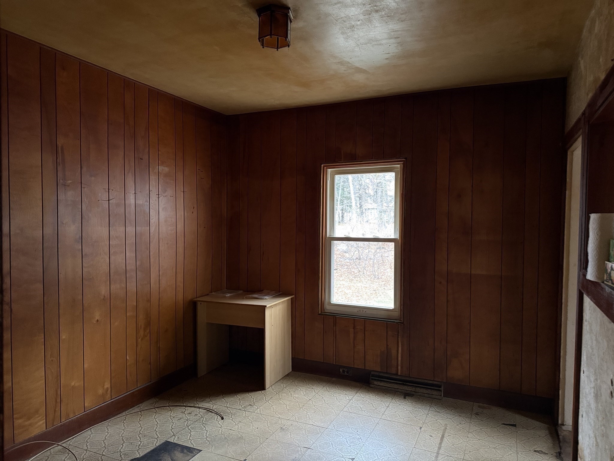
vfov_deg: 56.8
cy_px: 230
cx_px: 307
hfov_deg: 71.6
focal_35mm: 24
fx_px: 426
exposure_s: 1/30
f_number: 1.78
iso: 1000
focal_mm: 6.76
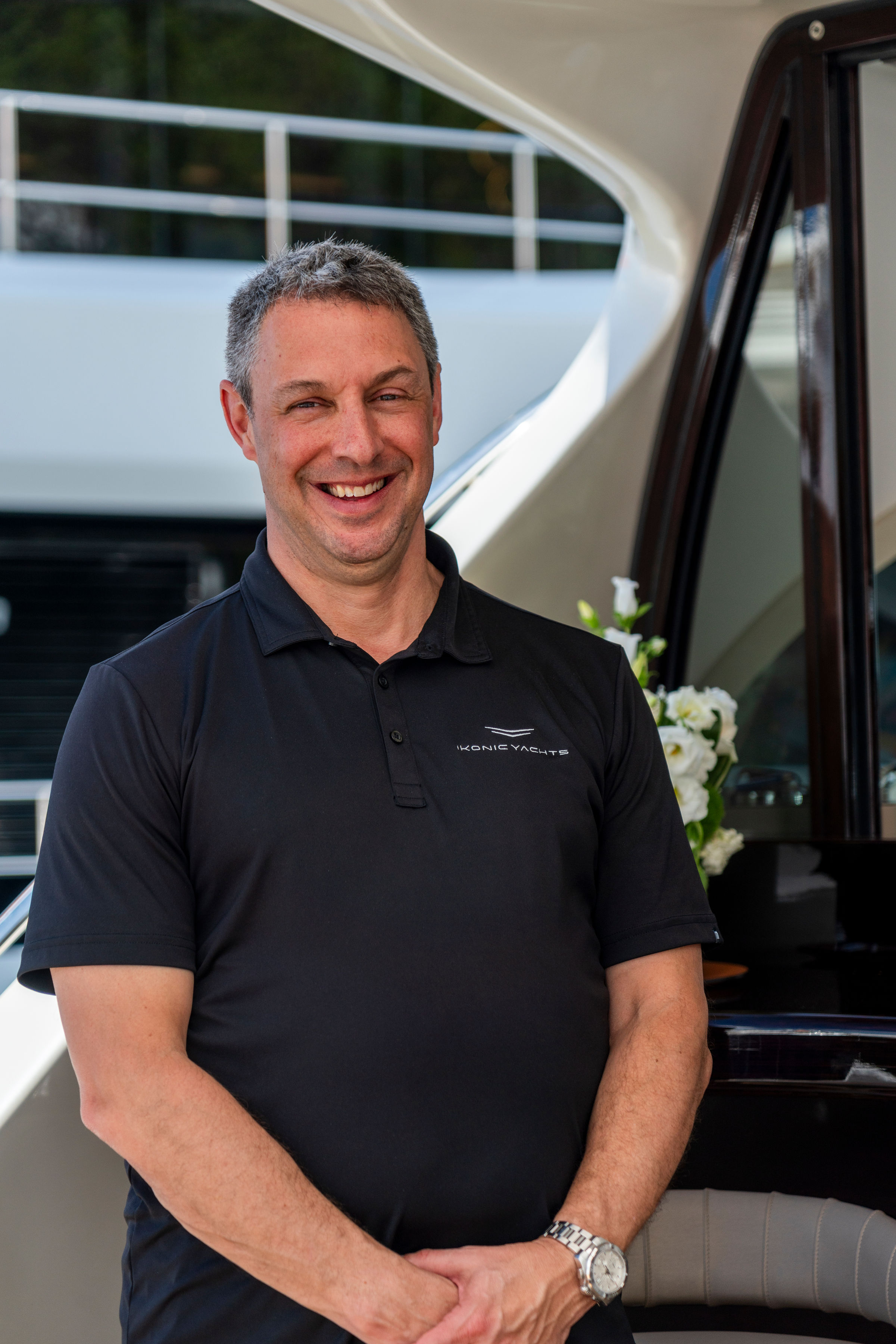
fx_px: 3769
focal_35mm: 101
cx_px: 448
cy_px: 672
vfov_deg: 20.2
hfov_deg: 13.6
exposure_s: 1/200
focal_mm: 101
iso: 200
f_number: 4
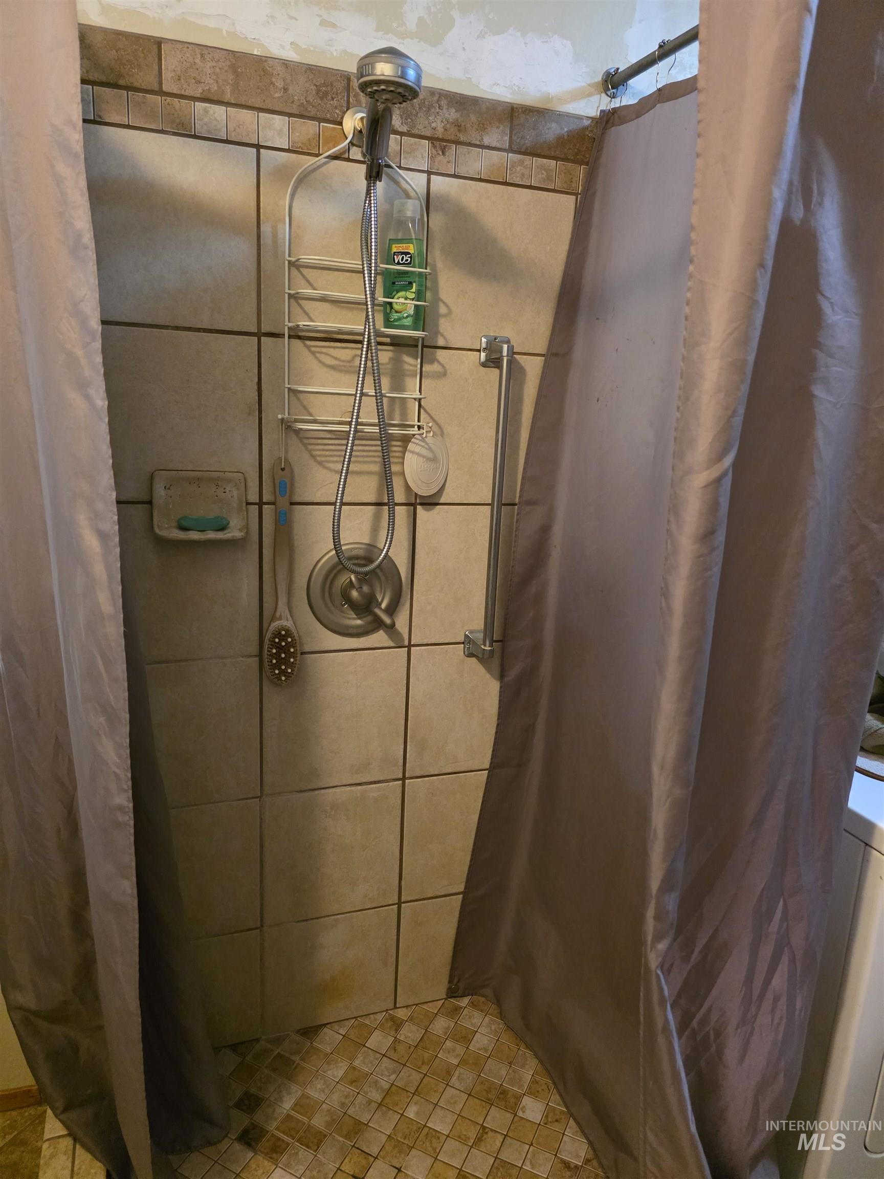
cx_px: 442
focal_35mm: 23
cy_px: 590
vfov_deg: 73.9
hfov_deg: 58.9
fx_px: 783
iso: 2500
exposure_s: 1/120
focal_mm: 6.3
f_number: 1.7
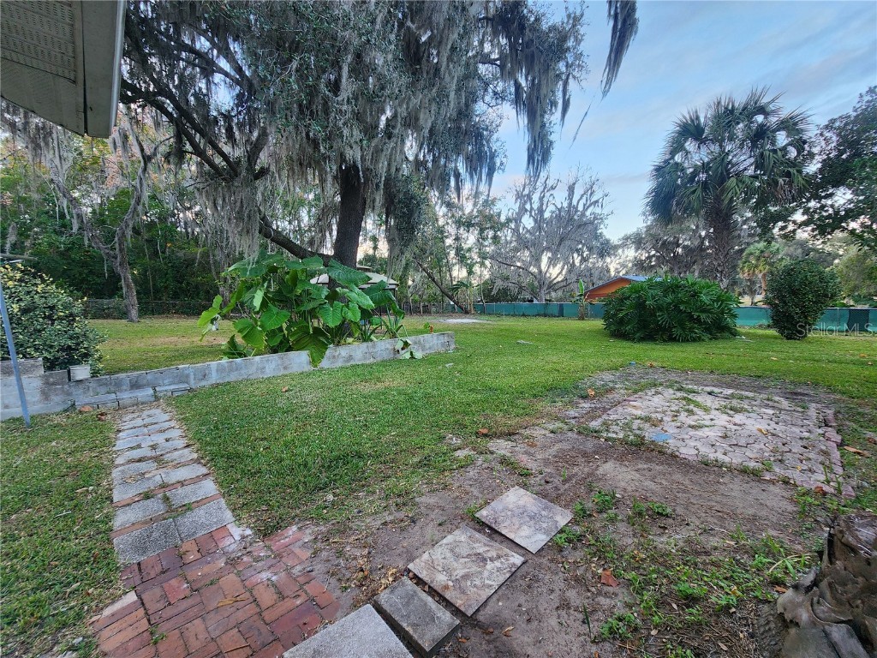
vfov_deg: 89.9
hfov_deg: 106.2
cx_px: 438
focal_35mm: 13
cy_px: 329
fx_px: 329
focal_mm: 2.2
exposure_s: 1/60
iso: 80
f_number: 2.2
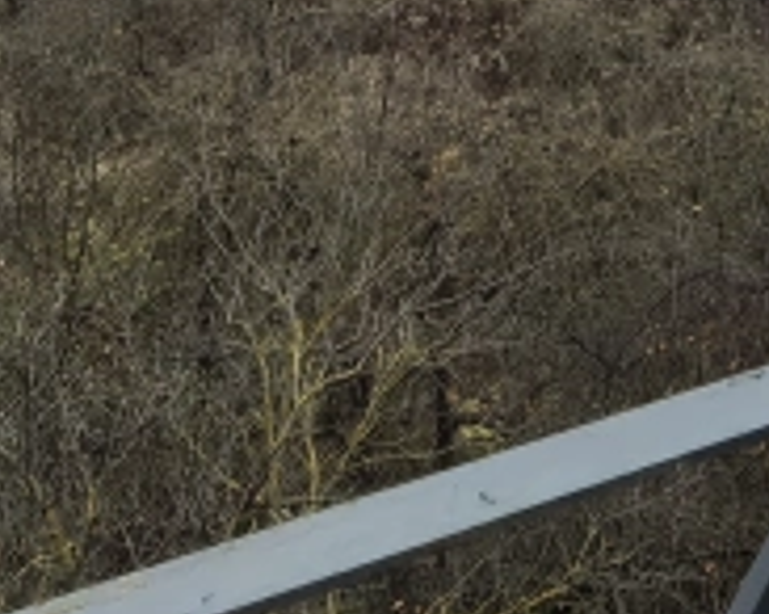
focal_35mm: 87
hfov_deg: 21.1
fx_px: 1978
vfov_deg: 14.4
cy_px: -646
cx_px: 807
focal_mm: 1.76
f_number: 2.2
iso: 50
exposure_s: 1/475
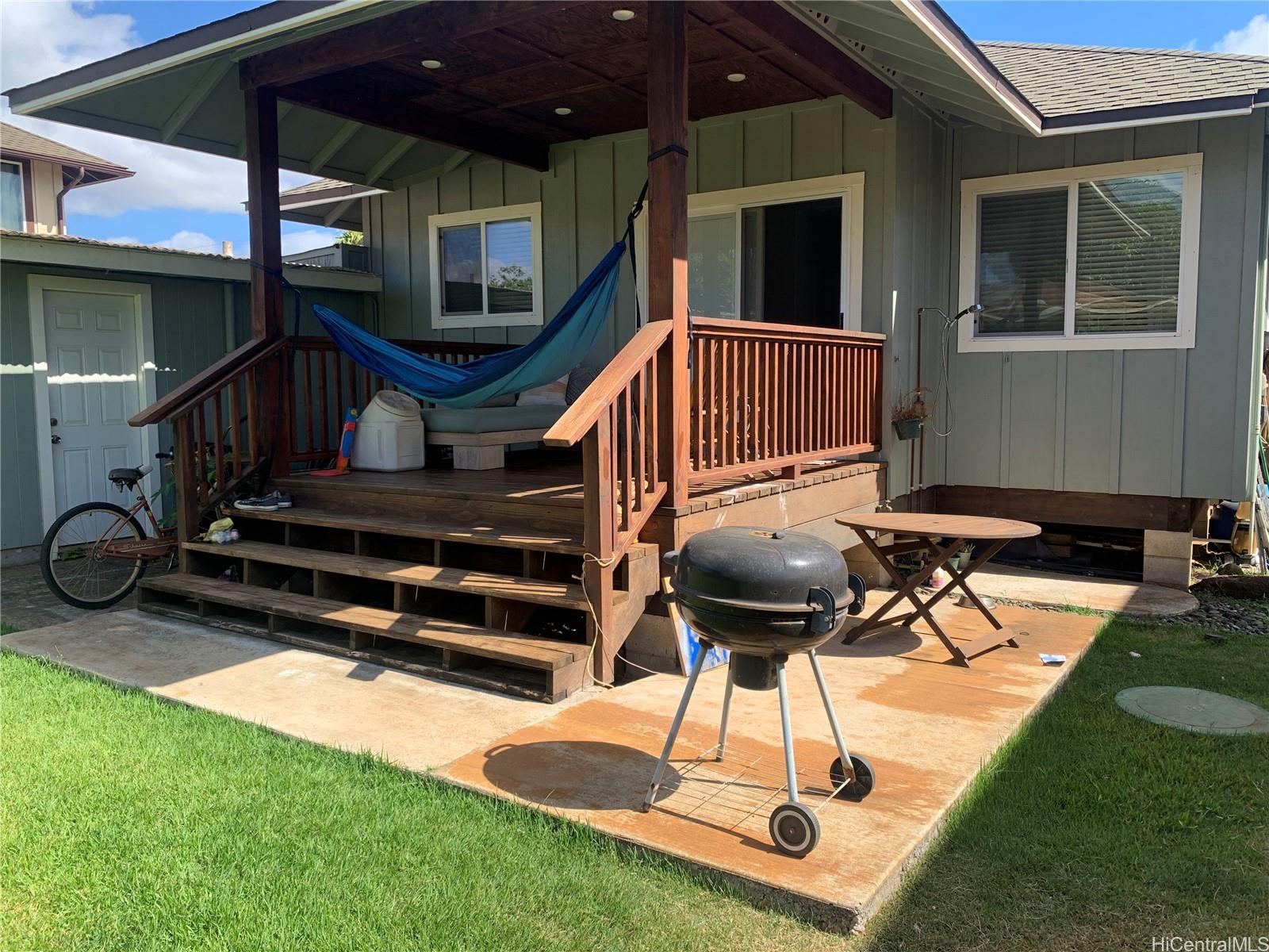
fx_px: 953
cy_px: 476
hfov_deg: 67.3
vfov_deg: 53.1
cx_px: 634
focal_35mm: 26
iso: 25
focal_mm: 4.25
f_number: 1.8
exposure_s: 1/1021
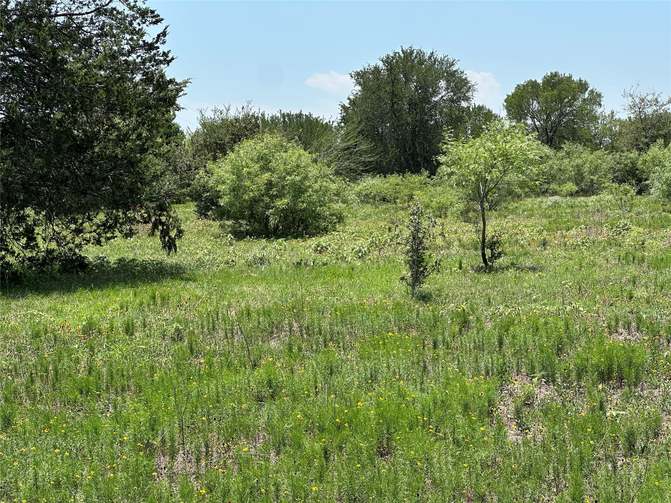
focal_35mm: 77
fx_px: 1493
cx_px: 336
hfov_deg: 25.3
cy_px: 252
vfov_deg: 19.1
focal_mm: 9
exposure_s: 1/440
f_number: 2.8
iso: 32
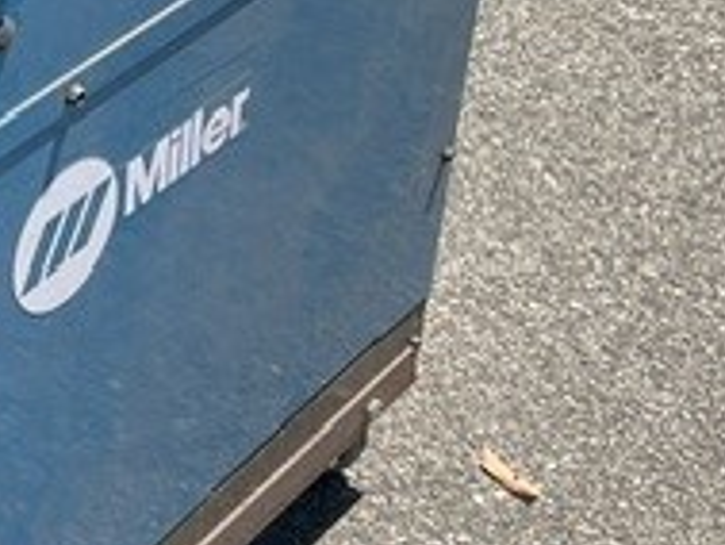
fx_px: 2054
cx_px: -157
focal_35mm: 98
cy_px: 115
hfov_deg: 18.9
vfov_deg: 15.0
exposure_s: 1/1250
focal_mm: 3
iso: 16
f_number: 1.8
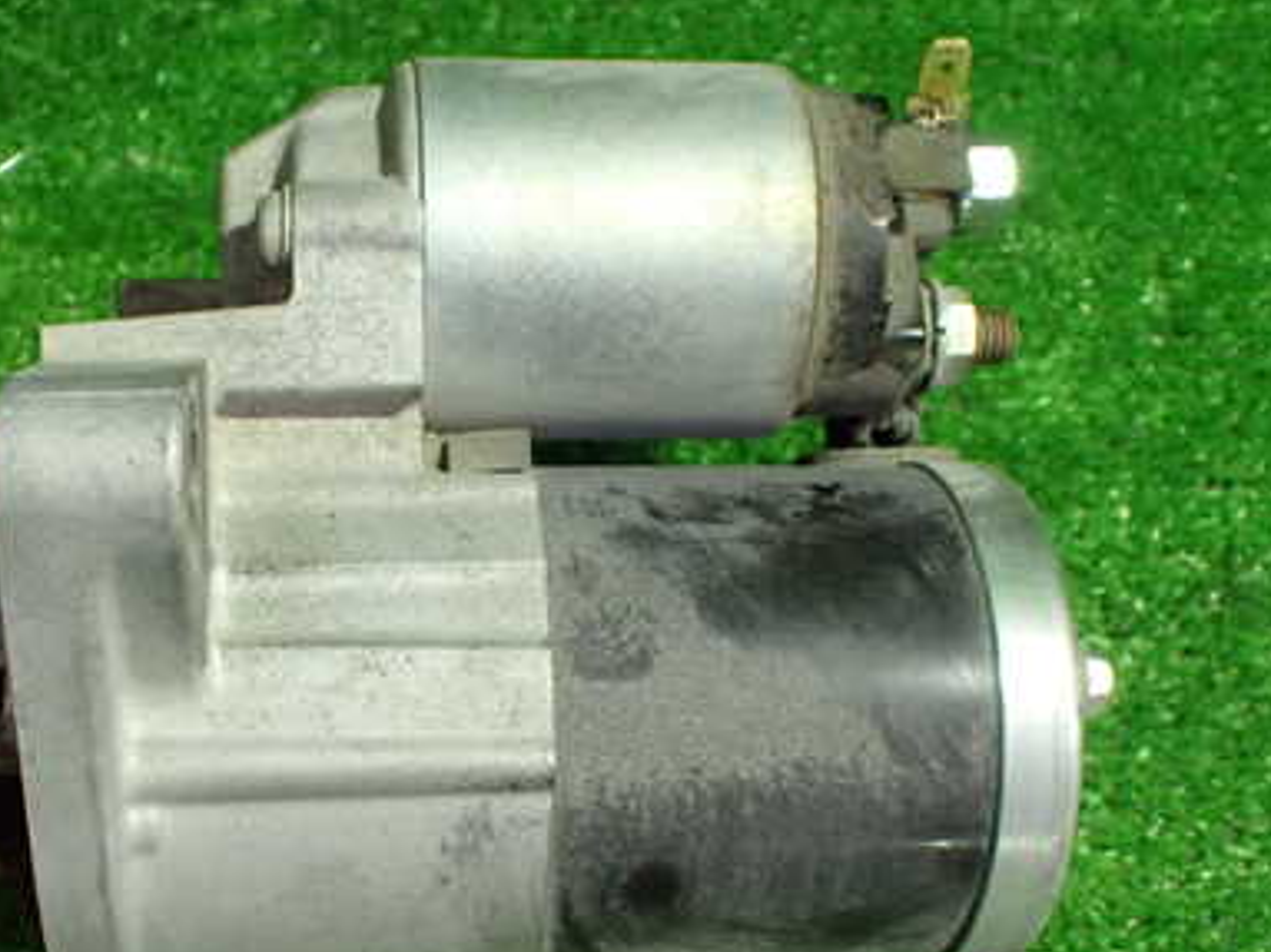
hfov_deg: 40.2
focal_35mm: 47
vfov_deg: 30.7
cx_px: 481
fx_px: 1725
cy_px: 627
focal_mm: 5.4
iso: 800
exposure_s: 1/125
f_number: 2.3
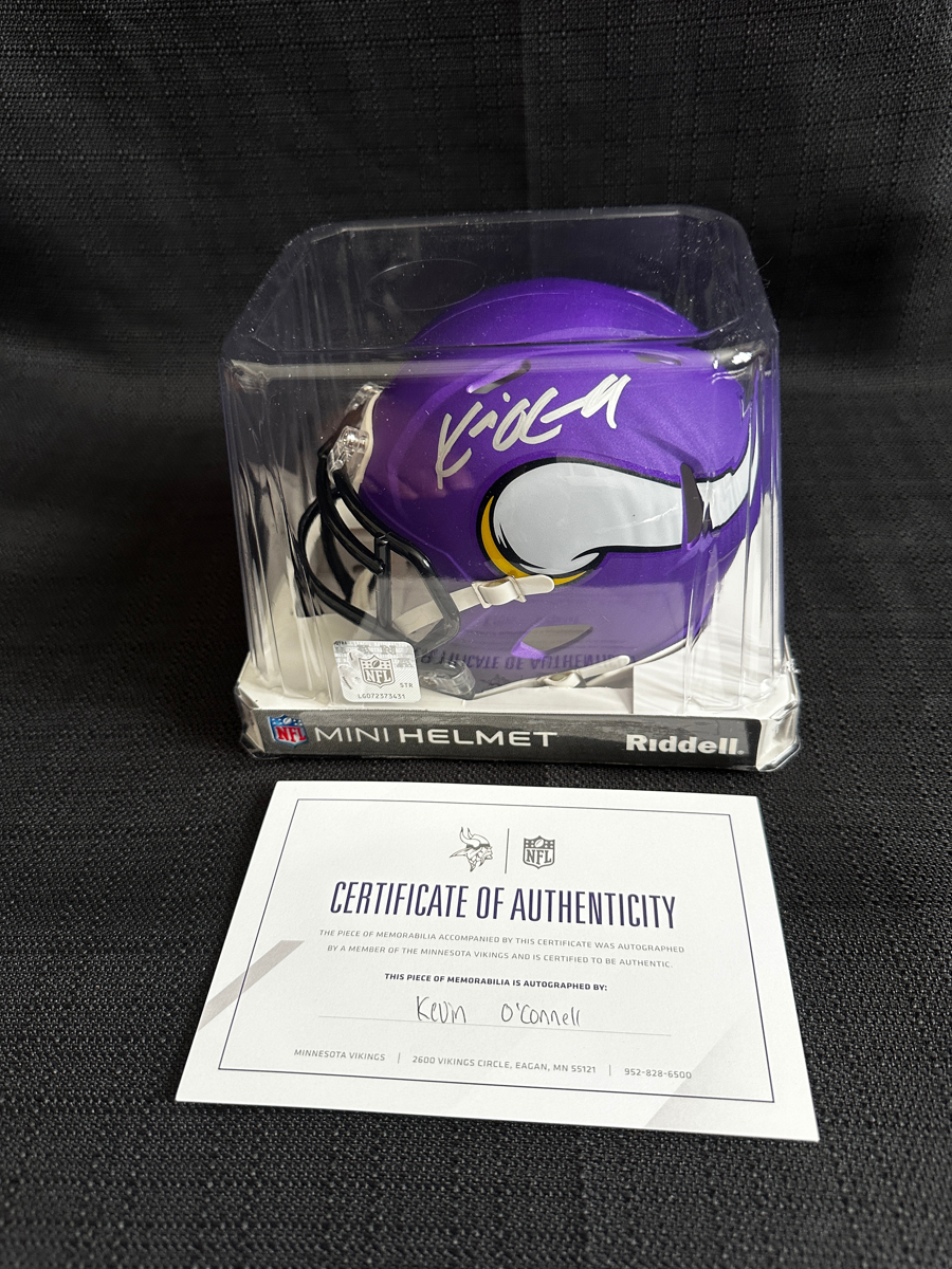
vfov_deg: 71.6
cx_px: 476
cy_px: 634
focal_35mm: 24
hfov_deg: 56.8
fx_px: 880
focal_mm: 6.86
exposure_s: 1/111
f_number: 1.78
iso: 250
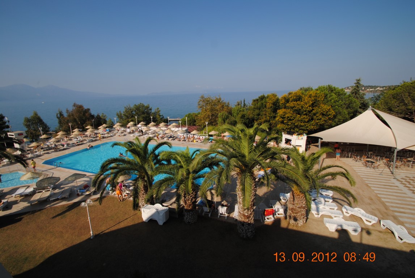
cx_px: 208
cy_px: 139
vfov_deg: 77.5
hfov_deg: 100.3
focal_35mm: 15
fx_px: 173
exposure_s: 1/200
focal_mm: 10
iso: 100
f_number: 10
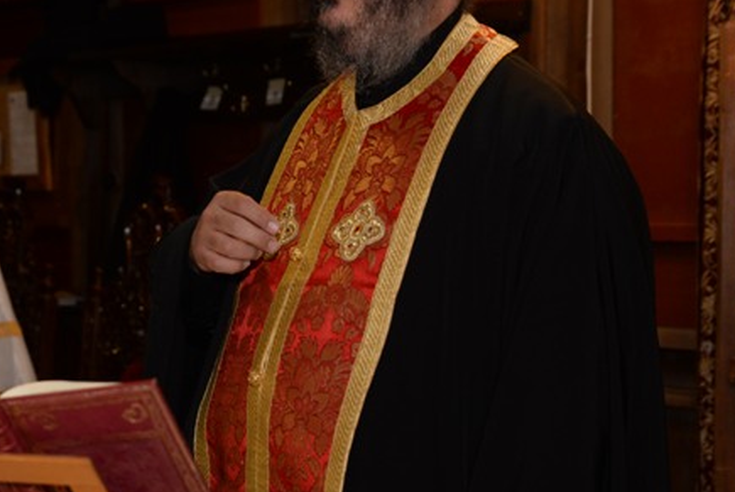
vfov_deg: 14.1
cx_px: 216
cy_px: 292
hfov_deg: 20.9
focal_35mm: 97
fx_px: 1982
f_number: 5
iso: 640
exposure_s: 1/100
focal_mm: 44
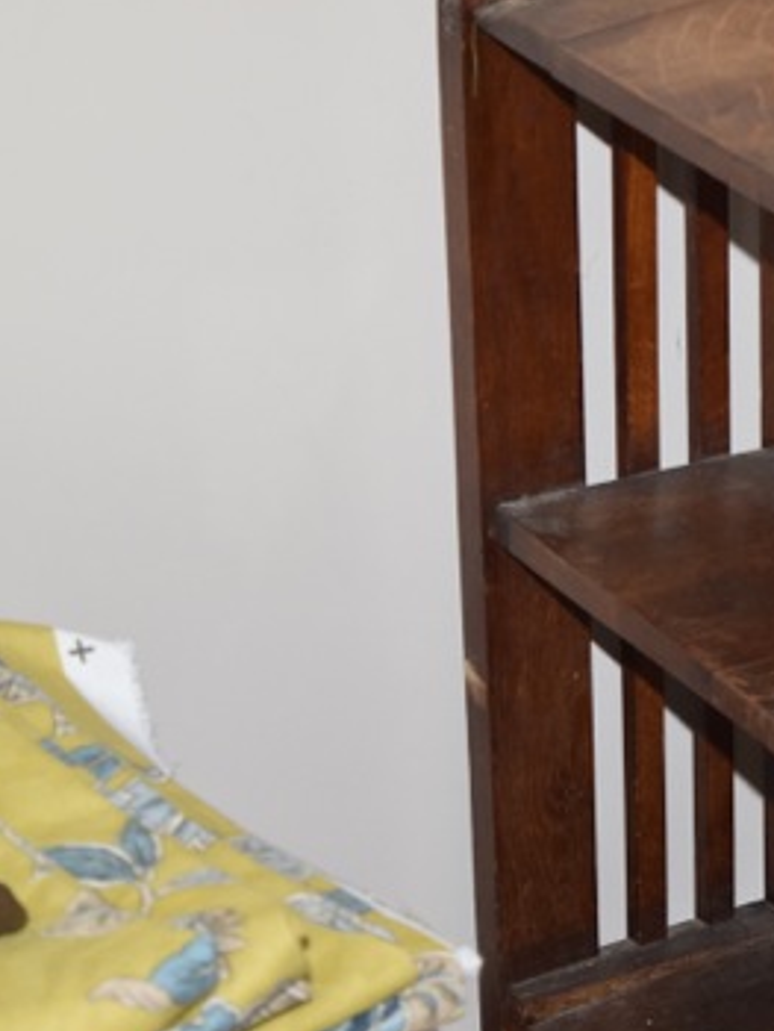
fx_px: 4314
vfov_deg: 13.6
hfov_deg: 10.1
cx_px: 842
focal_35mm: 145
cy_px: 523
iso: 800
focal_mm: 55
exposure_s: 1/125
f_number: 5.6
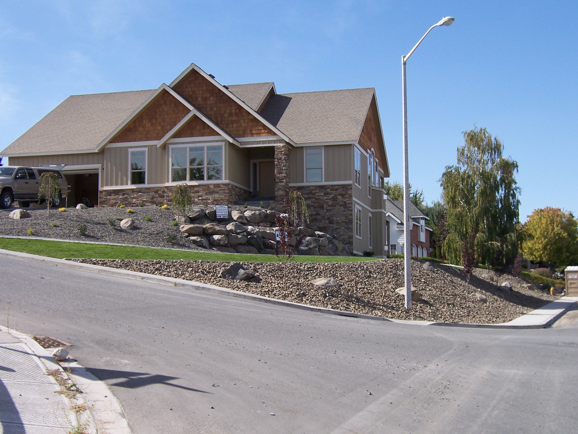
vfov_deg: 29.7
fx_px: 818
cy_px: 217
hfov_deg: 38.9
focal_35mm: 49
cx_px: 289
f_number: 4
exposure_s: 1/500
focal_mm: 8.2
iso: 80
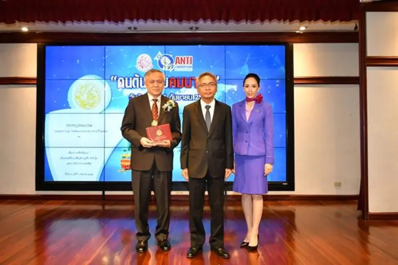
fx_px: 298
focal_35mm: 27
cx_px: 199
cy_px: 132
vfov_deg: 47.9
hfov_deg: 67.4
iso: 800
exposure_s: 1/60
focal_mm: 18
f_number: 6.3
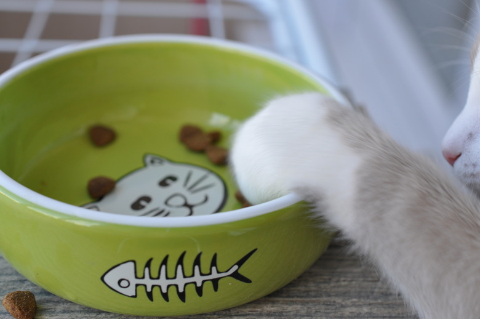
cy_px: 160
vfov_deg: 22.6
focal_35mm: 60
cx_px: 240
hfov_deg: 33.4
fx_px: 799
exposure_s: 1/125
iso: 320
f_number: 5.6
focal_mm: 40
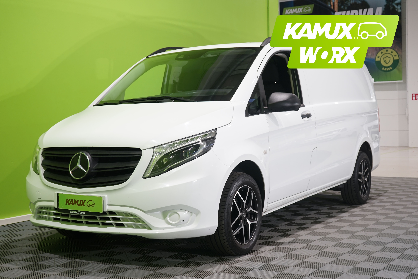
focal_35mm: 49
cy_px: 140
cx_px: 209
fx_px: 569
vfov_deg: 27.5
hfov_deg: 40.3
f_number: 5.6
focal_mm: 49
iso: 400
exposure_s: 1/20
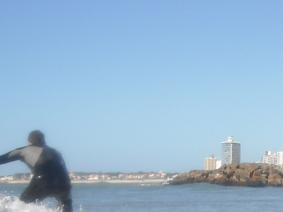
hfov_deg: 17.2
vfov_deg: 12.2
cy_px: 340
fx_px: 932
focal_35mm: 114
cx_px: 213
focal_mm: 5.7
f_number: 5.6
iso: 64
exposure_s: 1/323
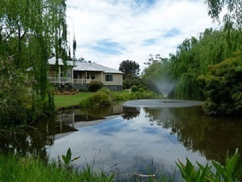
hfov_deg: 69.4
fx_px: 175
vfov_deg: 54.9
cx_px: 121
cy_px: 91
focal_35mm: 25
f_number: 4
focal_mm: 4.5
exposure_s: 1/640
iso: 160
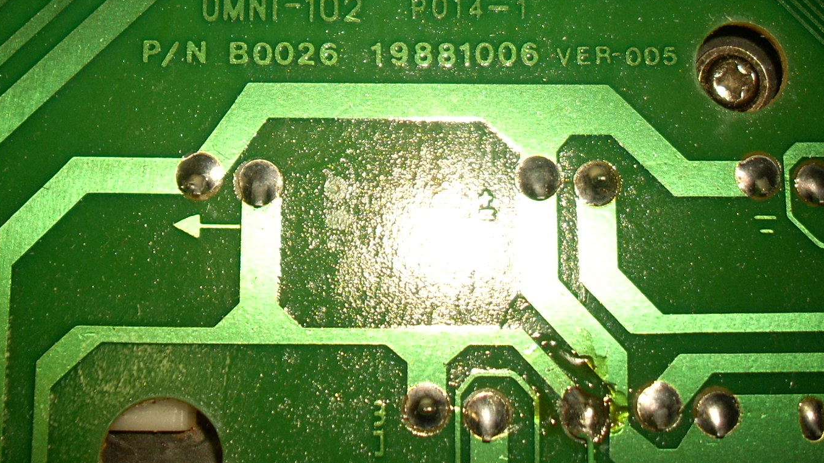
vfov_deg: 19.3
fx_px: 1333
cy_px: 24
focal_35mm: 61
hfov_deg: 34.3
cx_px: 343
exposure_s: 1/60
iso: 64
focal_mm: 6.2
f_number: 2.8
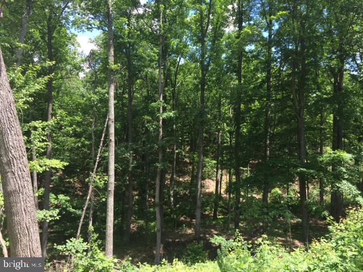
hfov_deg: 61.7
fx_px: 304
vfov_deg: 48.2
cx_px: 182
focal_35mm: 29
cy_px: 136
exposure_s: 1/377
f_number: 2.2
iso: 32
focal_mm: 4.15
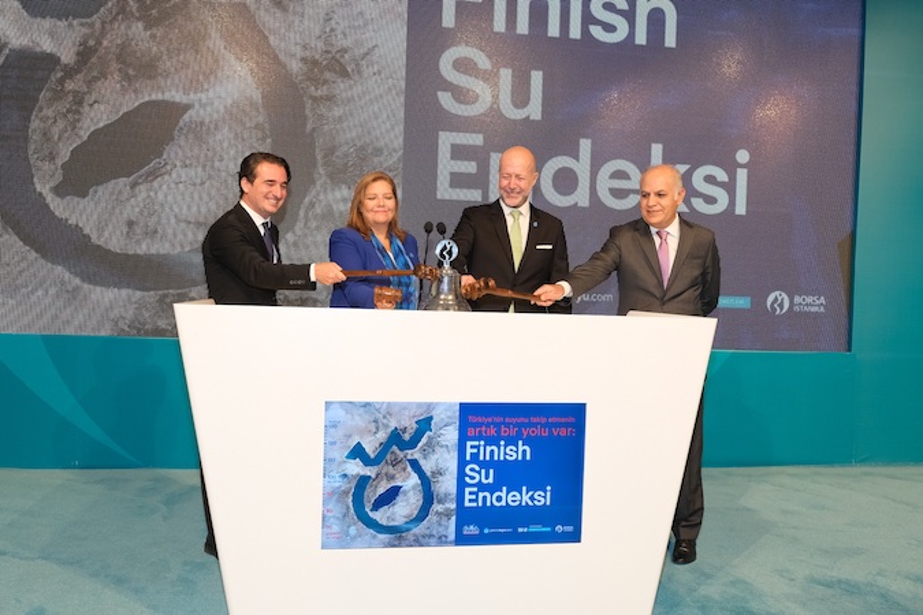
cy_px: 308
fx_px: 769
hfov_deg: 61.9
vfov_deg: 43.6
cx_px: 462
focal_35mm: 30
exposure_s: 1/125
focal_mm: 20
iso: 1600
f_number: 5
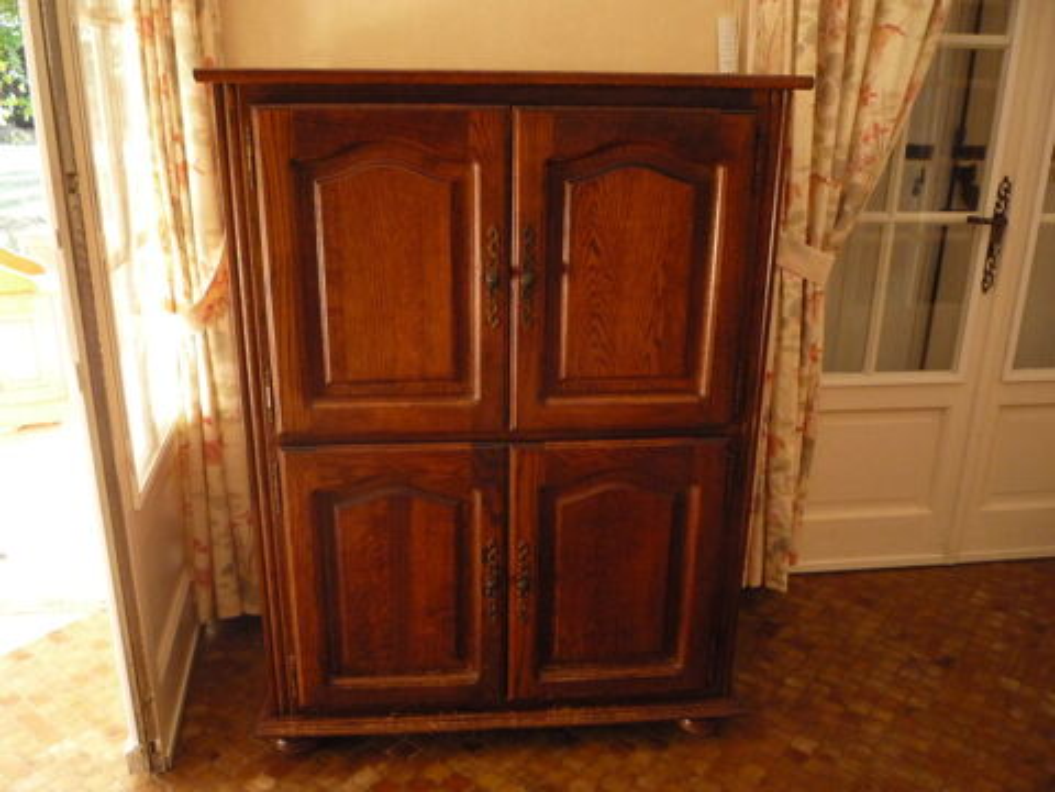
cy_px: 396
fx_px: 914
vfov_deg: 46.8
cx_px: 528
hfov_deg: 60.0
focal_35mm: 30
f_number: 3.3
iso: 400
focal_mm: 5.2
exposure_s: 1/30
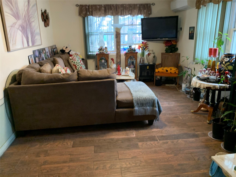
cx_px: 118
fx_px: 177
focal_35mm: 26
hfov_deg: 67.3
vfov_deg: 53.1
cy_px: 88
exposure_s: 1/30
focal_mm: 4.25
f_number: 1.8
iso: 500
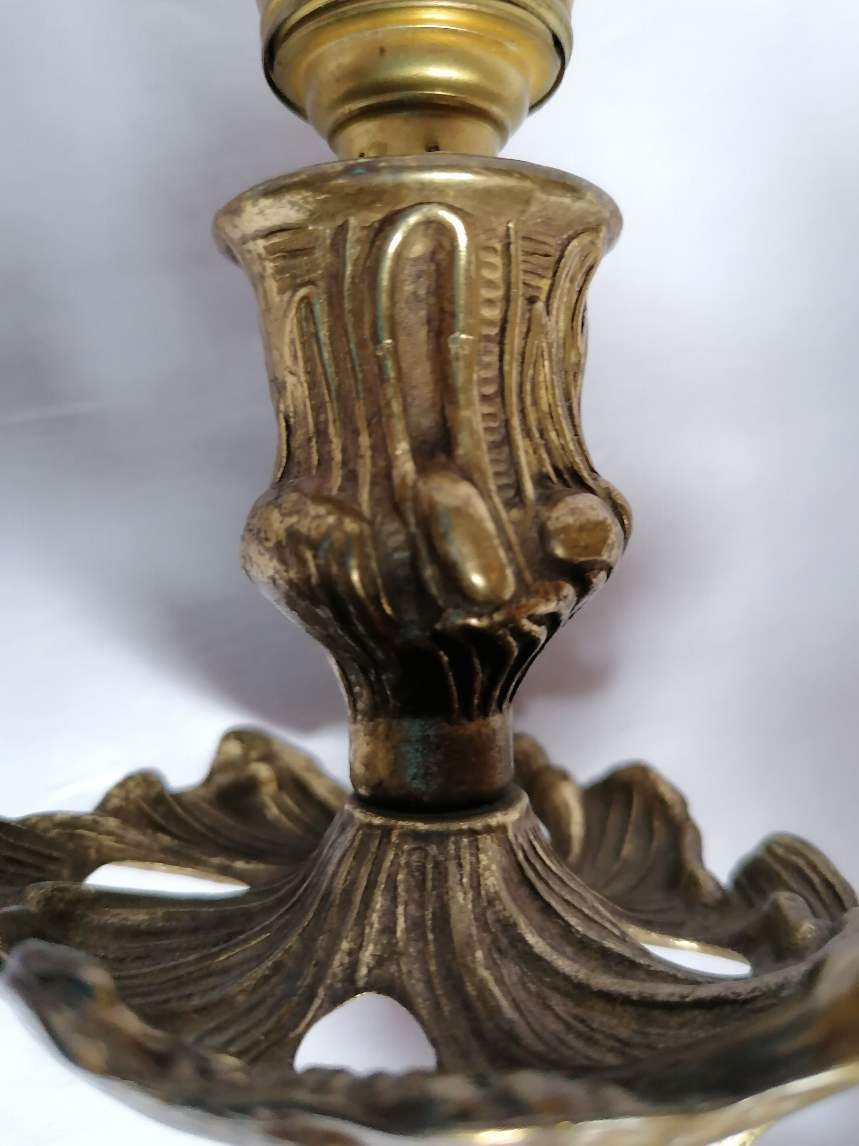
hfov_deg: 51.4
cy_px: 573
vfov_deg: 65.3
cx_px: 430
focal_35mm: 27
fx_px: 893
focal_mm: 4.75
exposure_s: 1/50
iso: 400
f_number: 1.8
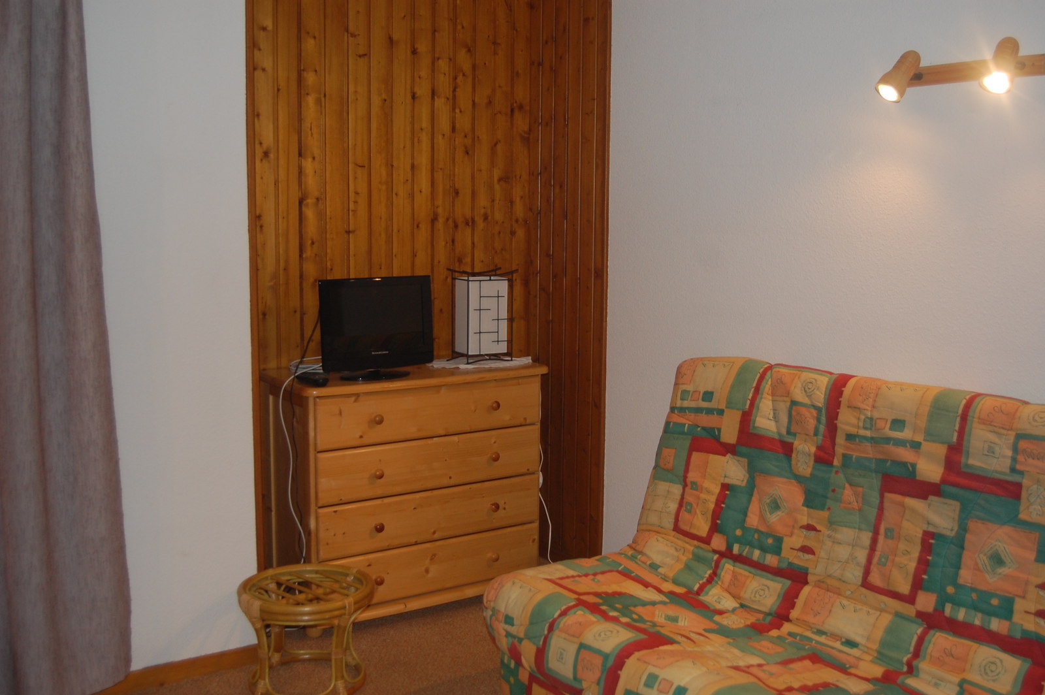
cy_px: 348
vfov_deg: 36.8
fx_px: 1044
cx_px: 522
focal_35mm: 36
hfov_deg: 53.2
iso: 400
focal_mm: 24
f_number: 4
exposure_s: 1/60
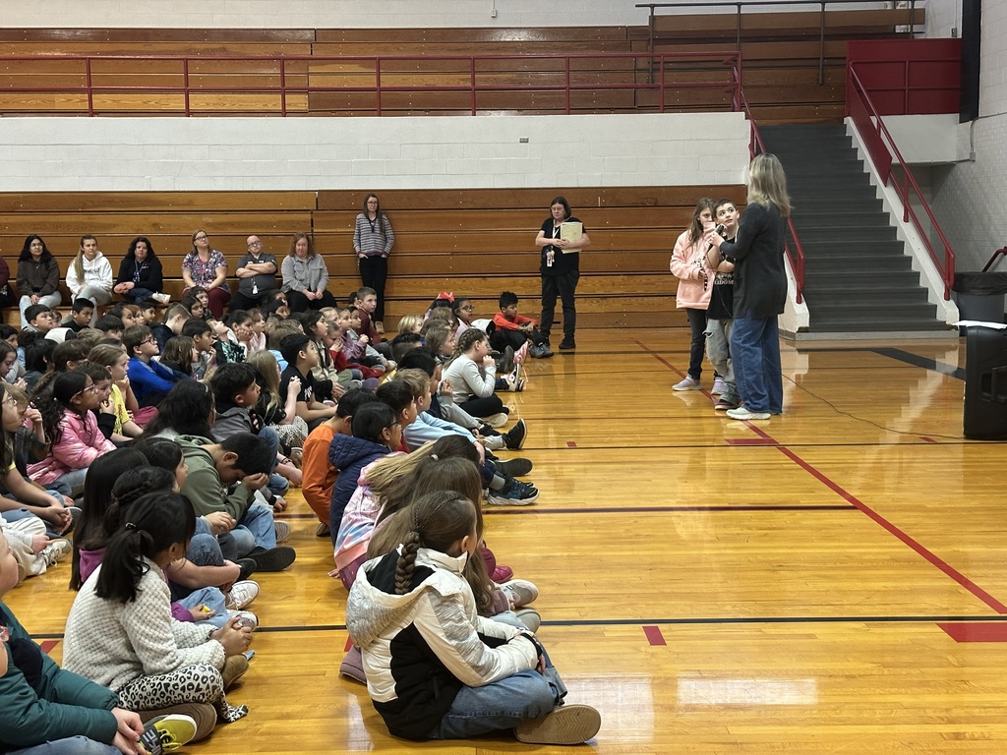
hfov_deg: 39.7
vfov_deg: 30.3
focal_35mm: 48
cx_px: 504
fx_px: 1396
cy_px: 378
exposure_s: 1/40
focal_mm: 6.86
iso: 320
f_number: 1.78
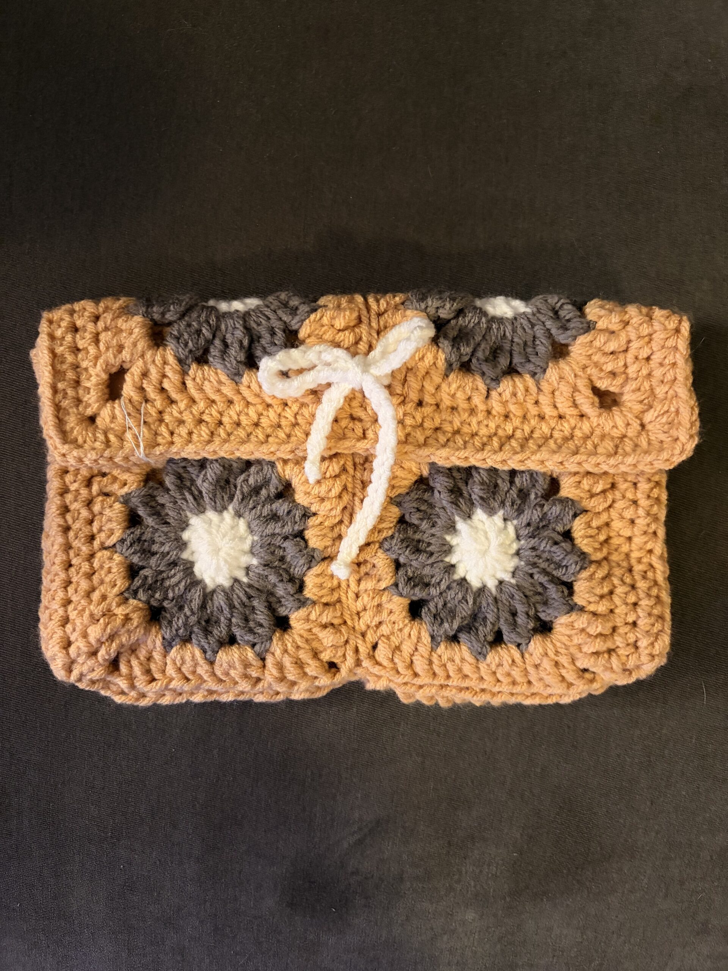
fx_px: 729
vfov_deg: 67.3
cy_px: 486
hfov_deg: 53.1
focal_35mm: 26
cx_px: 364
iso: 640
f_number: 1.6
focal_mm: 5.96
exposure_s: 1/30
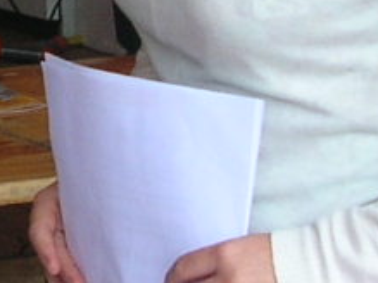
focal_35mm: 256
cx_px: -100
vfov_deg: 5.8
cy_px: 7
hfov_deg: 7.7
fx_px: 2794
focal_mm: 5.8
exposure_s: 1/119
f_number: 2.8
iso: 50
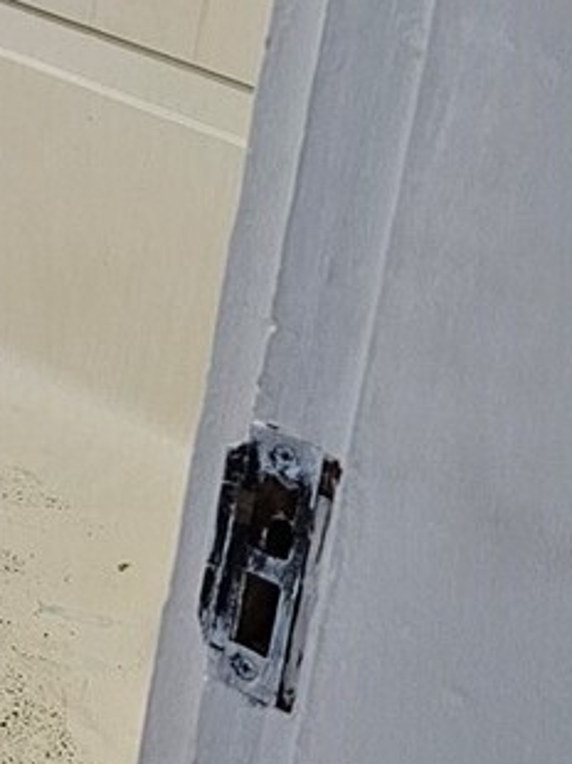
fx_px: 2361
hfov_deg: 11.9
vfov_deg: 16.8
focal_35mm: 107
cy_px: -365
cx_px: -678
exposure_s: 1/120
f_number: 1.7
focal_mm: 6.3
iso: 320
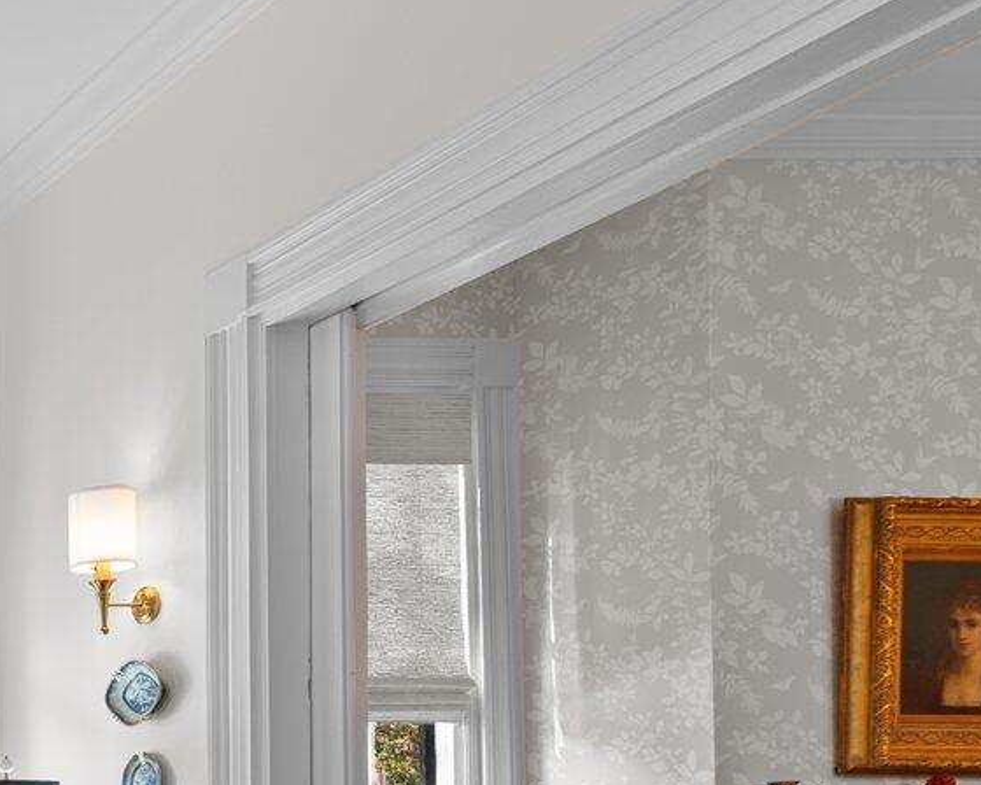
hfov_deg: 24.0
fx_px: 1394
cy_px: 810
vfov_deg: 29.1
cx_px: -680
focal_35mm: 48
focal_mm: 14
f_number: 8
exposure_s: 1/2
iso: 250
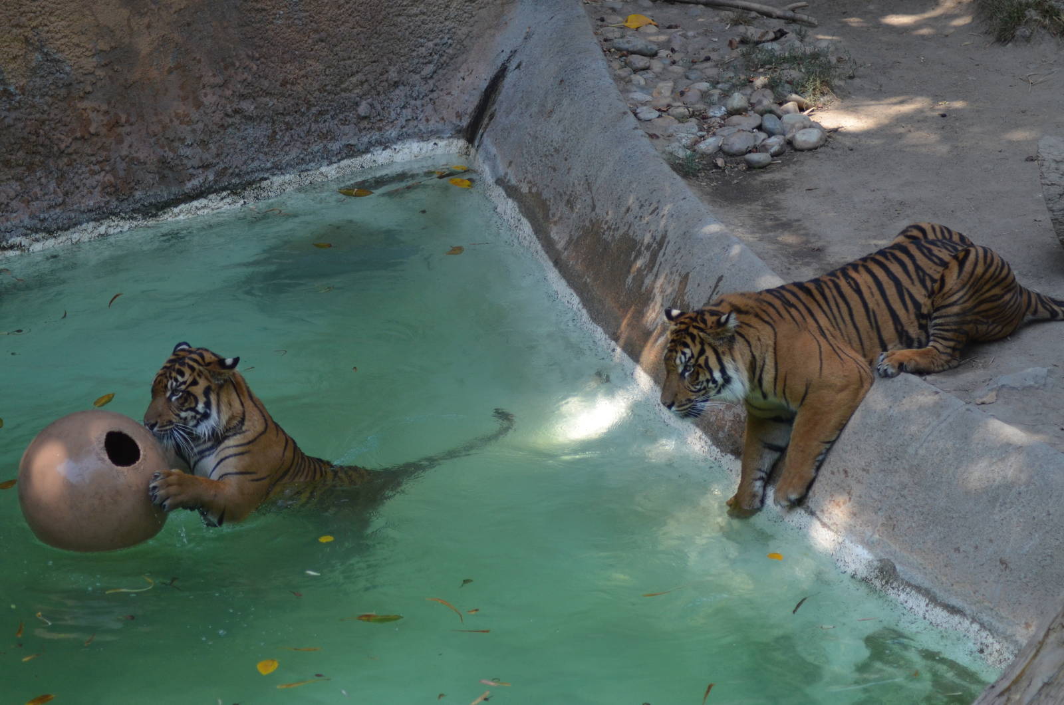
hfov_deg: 16.7
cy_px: 352
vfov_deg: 11.1
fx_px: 3628
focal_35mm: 123
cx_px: 532
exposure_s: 1/1000
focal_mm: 82
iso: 720
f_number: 4
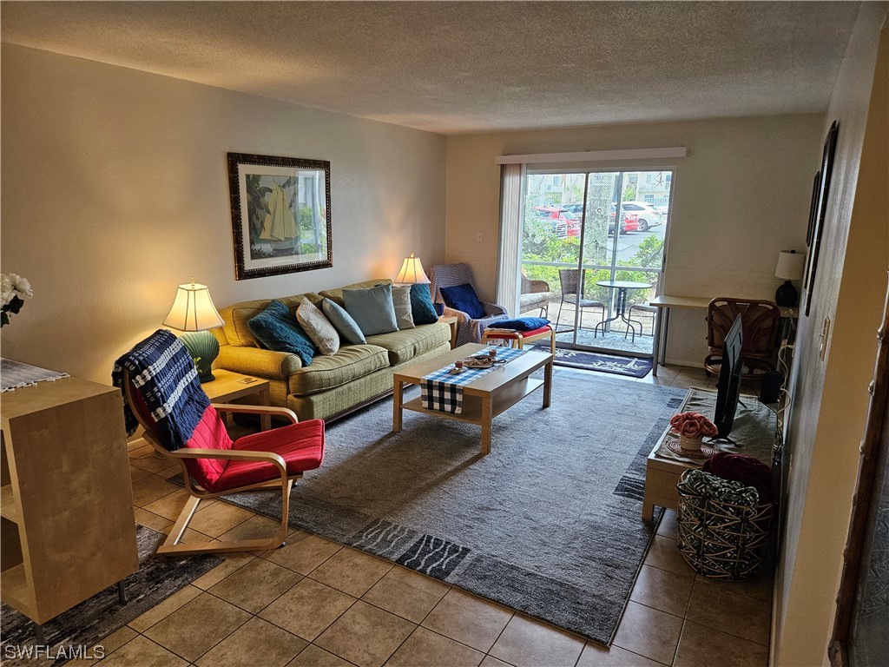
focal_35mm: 23
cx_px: 444
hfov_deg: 73.9
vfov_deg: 58.9
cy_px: 334
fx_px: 591
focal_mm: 5.4
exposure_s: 1/120
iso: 250
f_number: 1.8
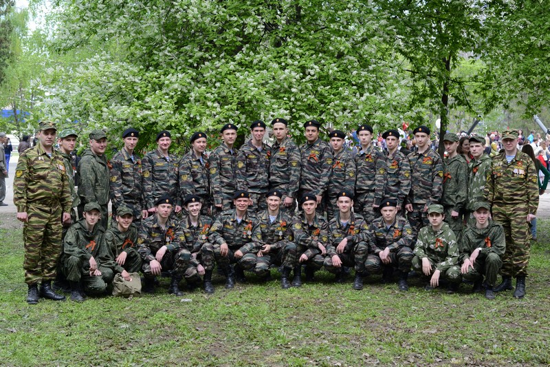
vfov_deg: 27.0
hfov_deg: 39.6
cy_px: 184
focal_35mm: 50
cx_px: 275
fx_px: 764
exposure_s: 1/500
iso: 640
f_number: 5.6
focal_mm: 50
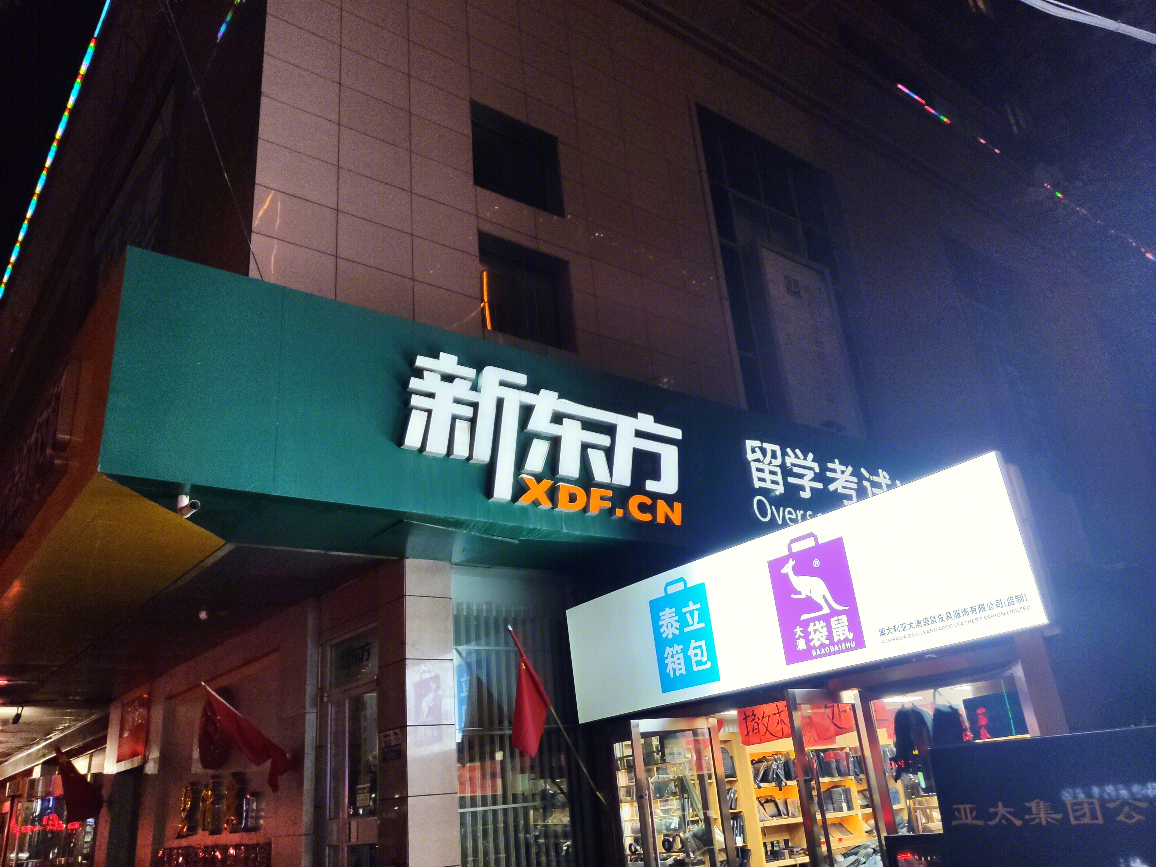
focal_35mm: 26
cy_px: 434
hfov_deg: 67.3
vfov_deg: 53.1
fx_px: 868
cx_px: 578
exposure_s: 1/50
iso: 167
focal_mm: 4.75
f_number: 1.75
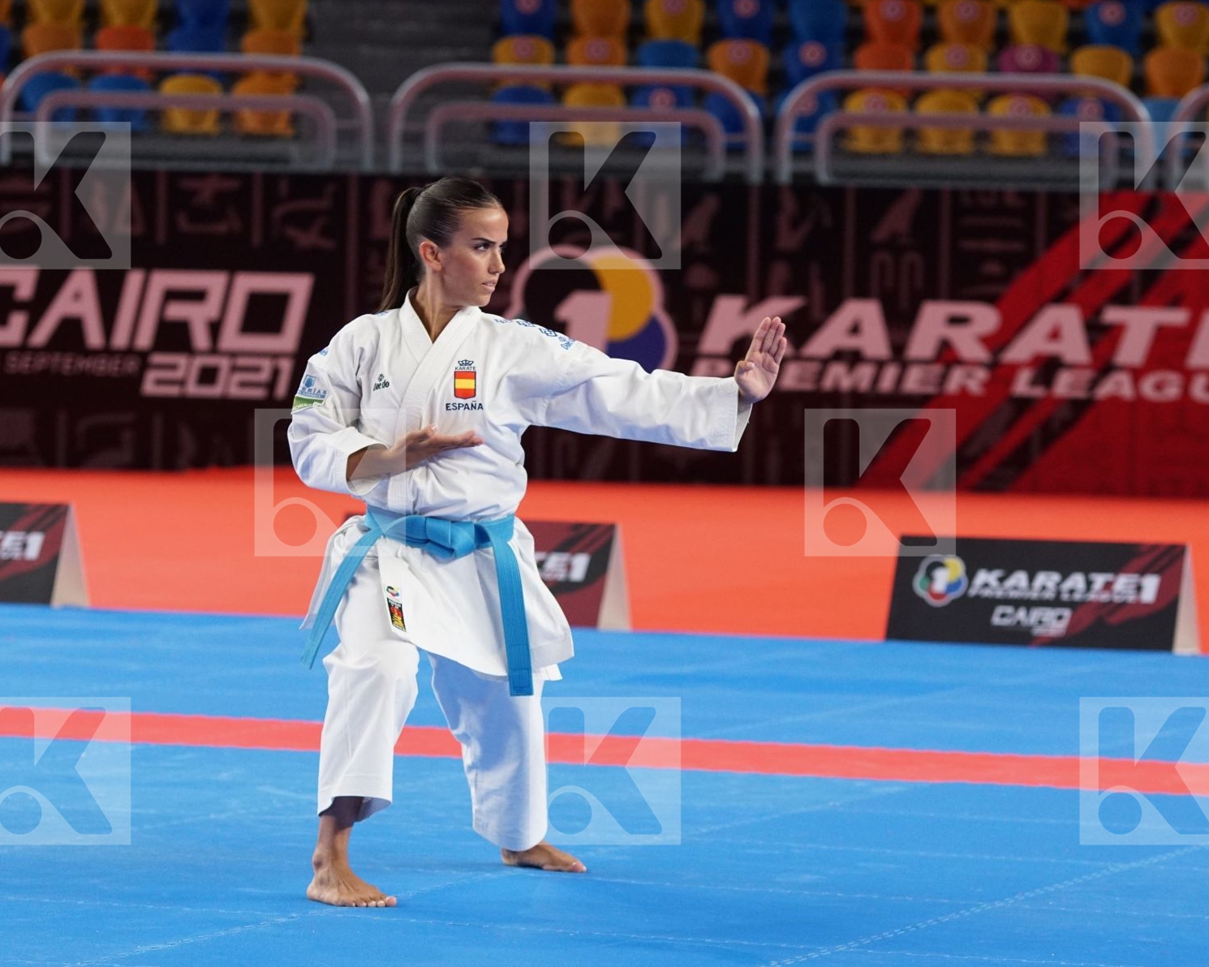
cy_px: 483
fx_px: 6389
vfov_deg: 8.7
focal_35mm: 179
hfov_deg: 10.8
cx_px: 605
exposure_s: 1/400
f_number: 3.2
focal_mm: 105
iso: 1000
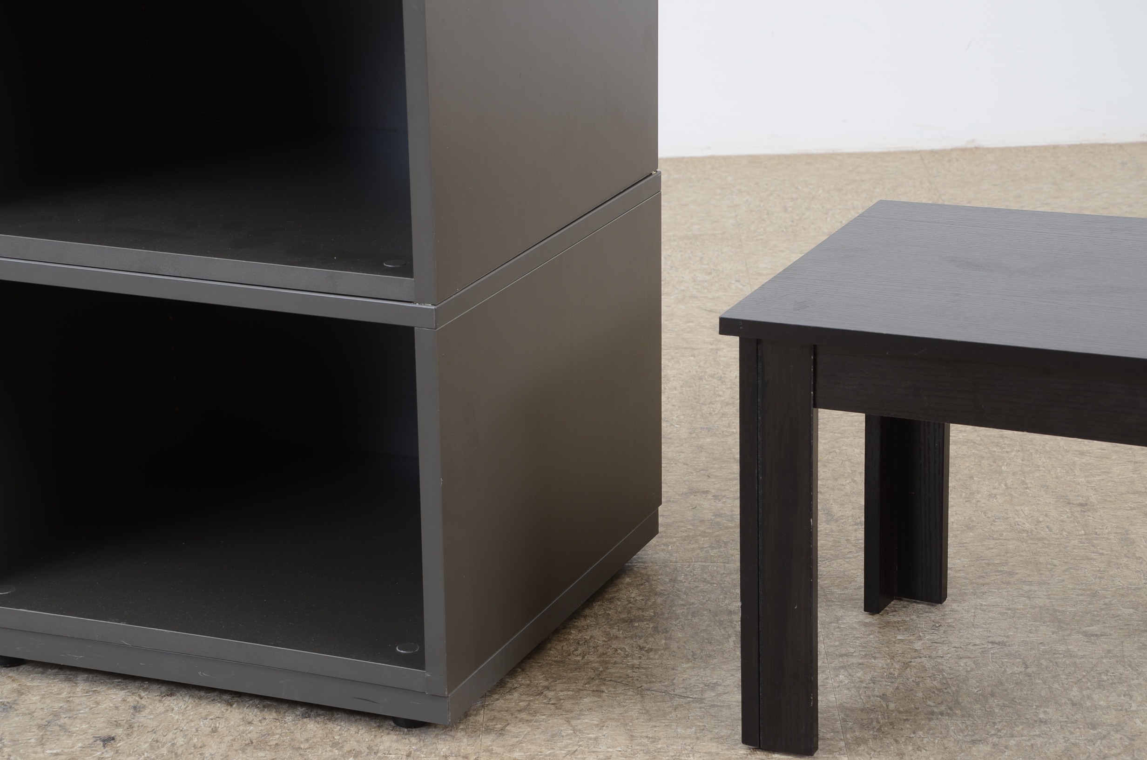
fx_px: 2766
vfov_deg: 15.6
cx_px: 574
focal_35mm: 87
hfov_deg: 23.4
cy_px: 380
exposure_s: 1/80
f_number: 9
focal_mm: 58
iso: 125
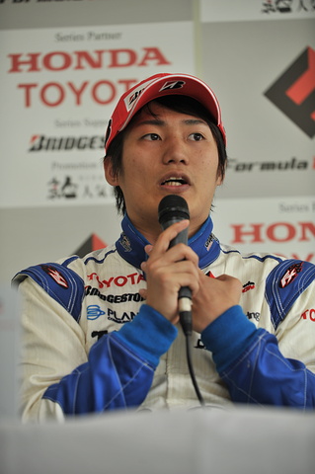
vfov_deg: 17.1
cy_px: 237
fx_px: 1578
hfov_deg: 11.4
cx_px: 158
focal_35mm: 120
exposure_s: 1/320
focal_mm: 120
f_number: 2.8
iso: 200
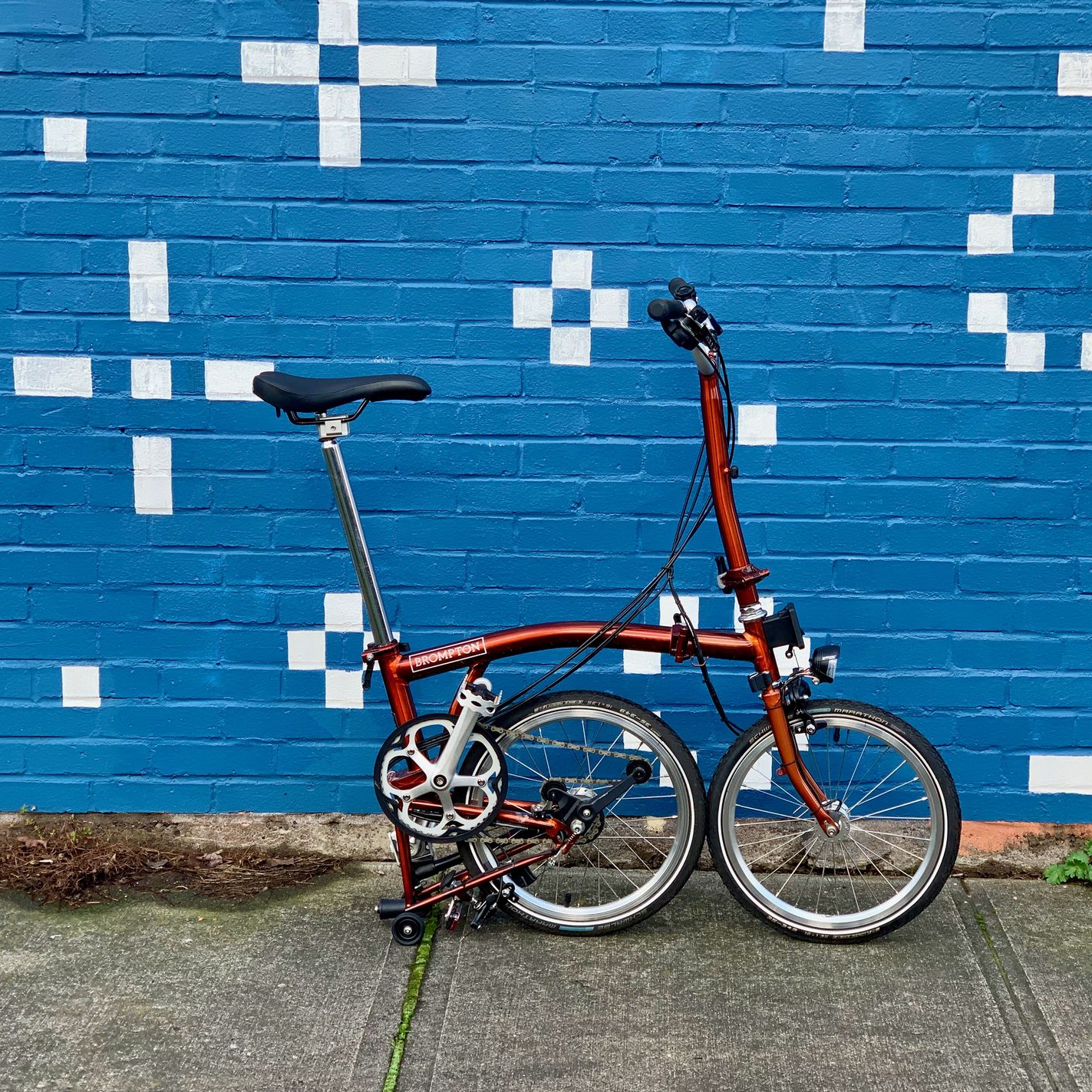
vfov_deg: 27.7
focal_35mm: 62
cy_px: 549
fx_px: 2213
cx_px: 642
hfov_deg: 27.7
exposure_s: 1/122
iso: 20
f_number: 2.4
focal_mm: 6
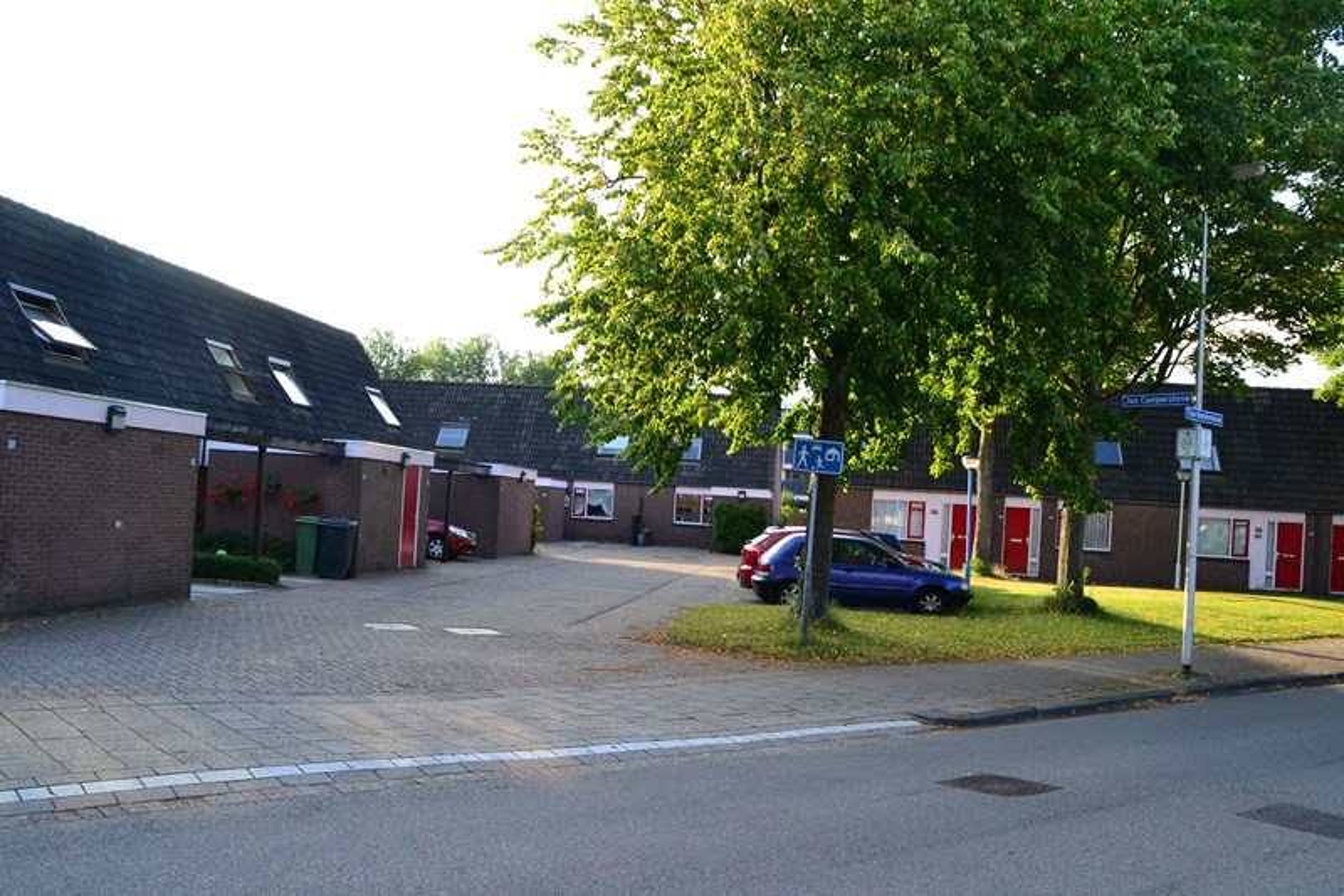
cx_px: 672
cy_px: 448
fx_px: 1232
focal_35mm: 33
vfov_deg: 40.0
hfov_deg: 57.2
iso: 1600
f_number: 11
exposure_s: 1/500
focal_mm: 22
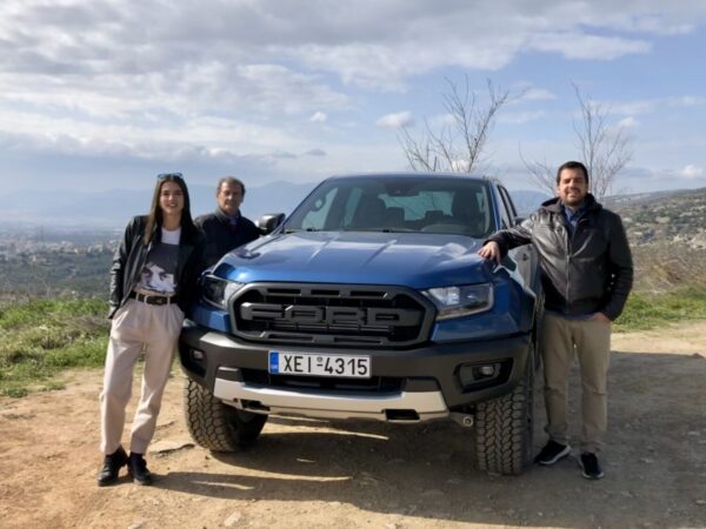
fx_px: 571
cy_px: 264
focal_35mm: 28
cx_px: 353
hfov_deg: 63.4
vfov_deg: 49.7
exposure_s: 1/2525
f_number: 1.8
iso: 20
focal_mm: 4
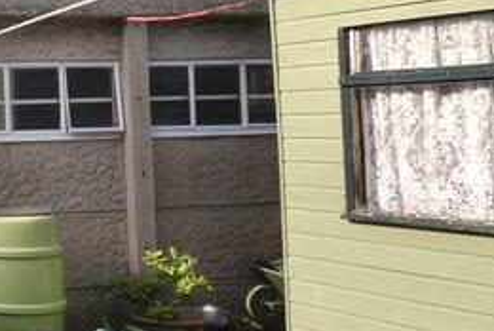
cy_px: 83
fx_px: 811
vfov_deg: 22.8
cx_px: -344
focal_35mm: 59
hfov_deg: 23.0
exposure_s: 1/160
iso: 100
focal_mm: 10
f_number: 6.3
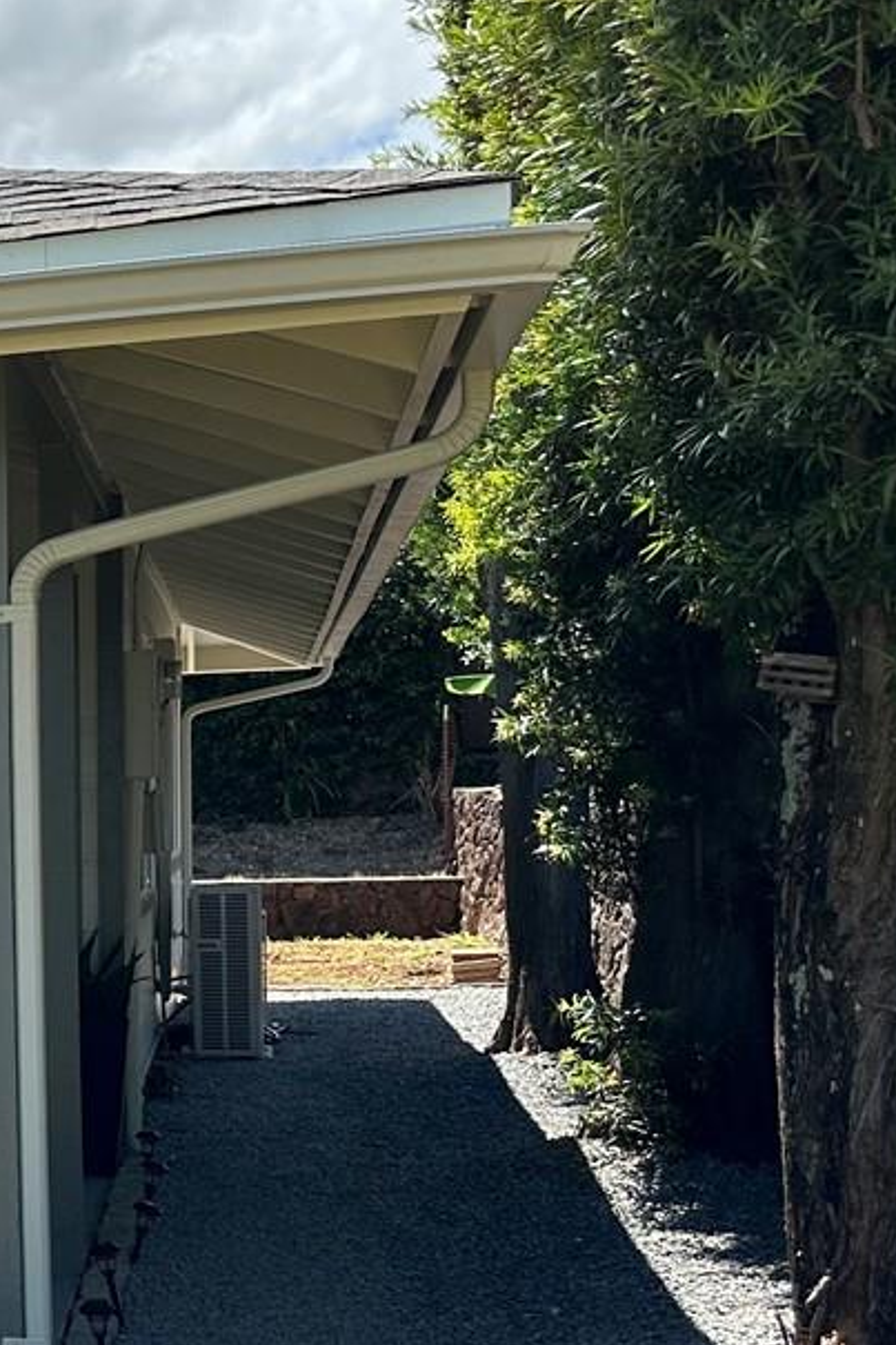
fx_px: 2465
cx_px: -685
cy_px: 900
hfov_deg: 17.1
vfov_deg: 30.3
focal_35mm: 66
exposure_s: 1/2353
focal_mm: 6.86
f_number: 1.78
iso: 80
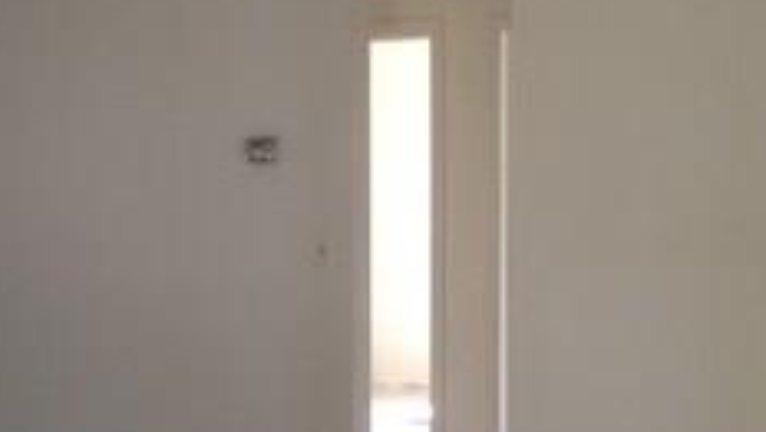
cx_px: 192
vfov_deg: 12.2
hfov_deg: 21.4
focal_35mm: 99
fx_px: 2013
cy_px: 320
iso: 64
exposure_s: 1/60
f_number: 2.4
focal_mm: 4.12
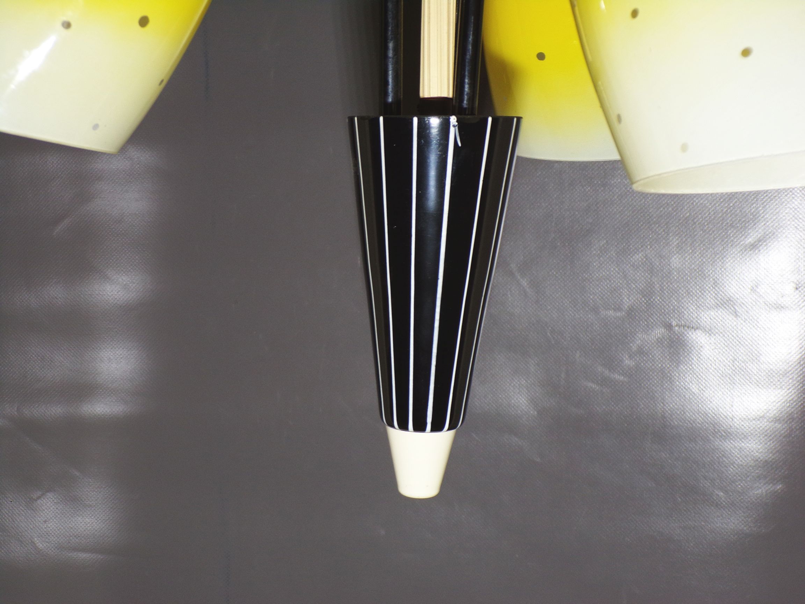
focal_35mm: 56
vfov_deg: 26.1
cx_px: 402
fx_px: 1302
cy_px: 302
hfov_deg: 34.3
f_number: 3.7
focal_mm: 10.1
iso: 80
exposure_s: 1/45
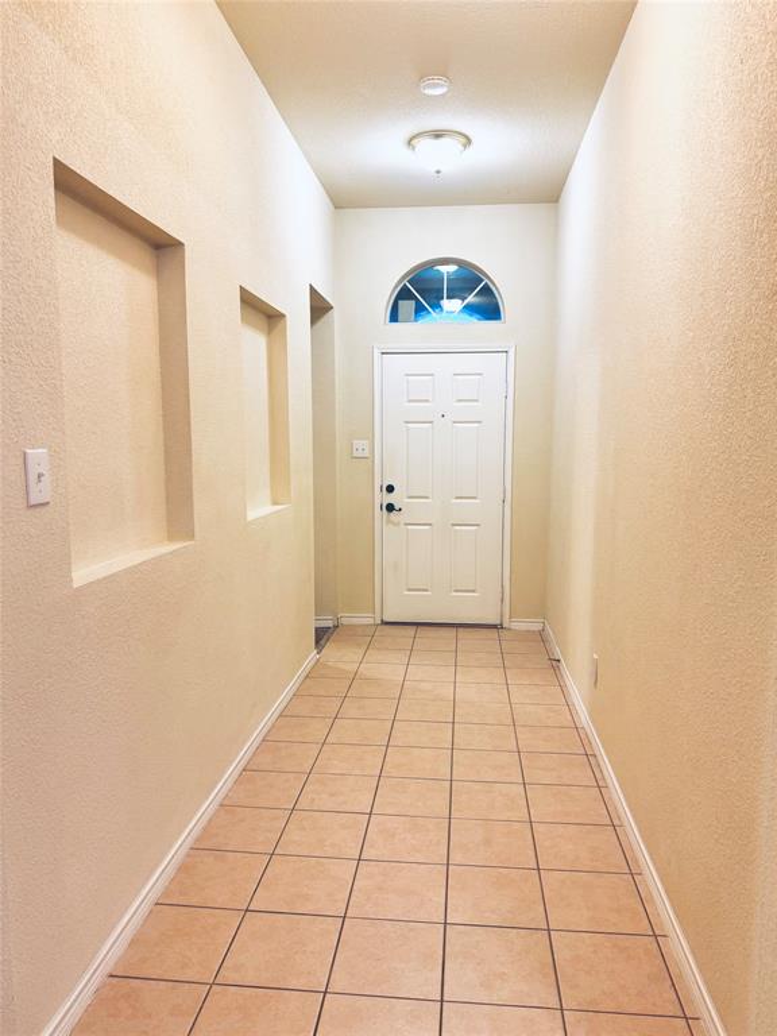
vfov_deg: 71.6
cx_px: 388
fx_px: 718
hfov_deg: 56.8
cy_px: 518
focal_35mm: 24
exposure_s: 1/60
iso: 160
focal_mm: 6.76
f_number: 1.78
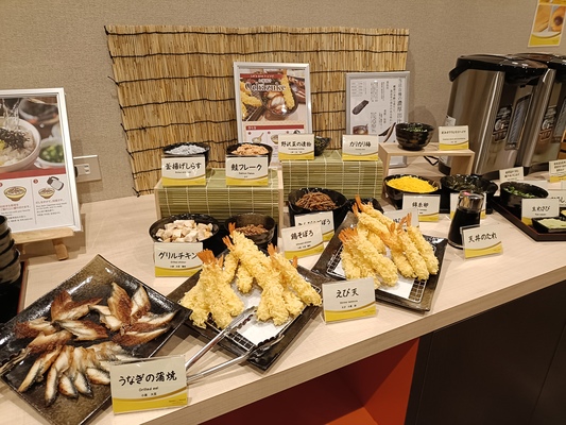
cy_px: 212
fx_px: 409
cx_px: 283
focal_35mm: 25
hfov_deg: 69.4
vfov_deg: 54.9
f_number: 1.7
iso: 1250
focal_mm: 4.7
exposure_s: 1/50
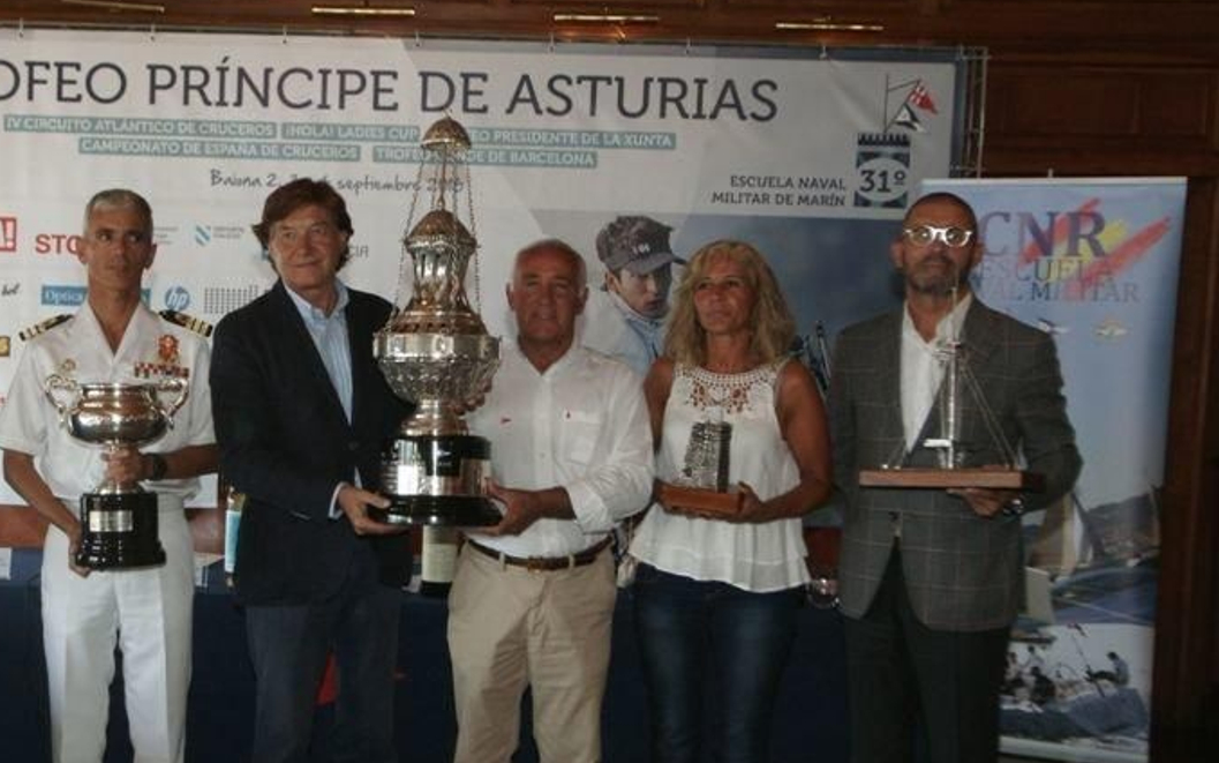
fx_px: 1794
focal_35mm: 54
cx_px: 326
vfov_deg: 24.0
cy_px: 446
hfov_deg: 36.8
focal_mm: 35
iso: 800
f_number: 5.6
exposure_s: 1/125
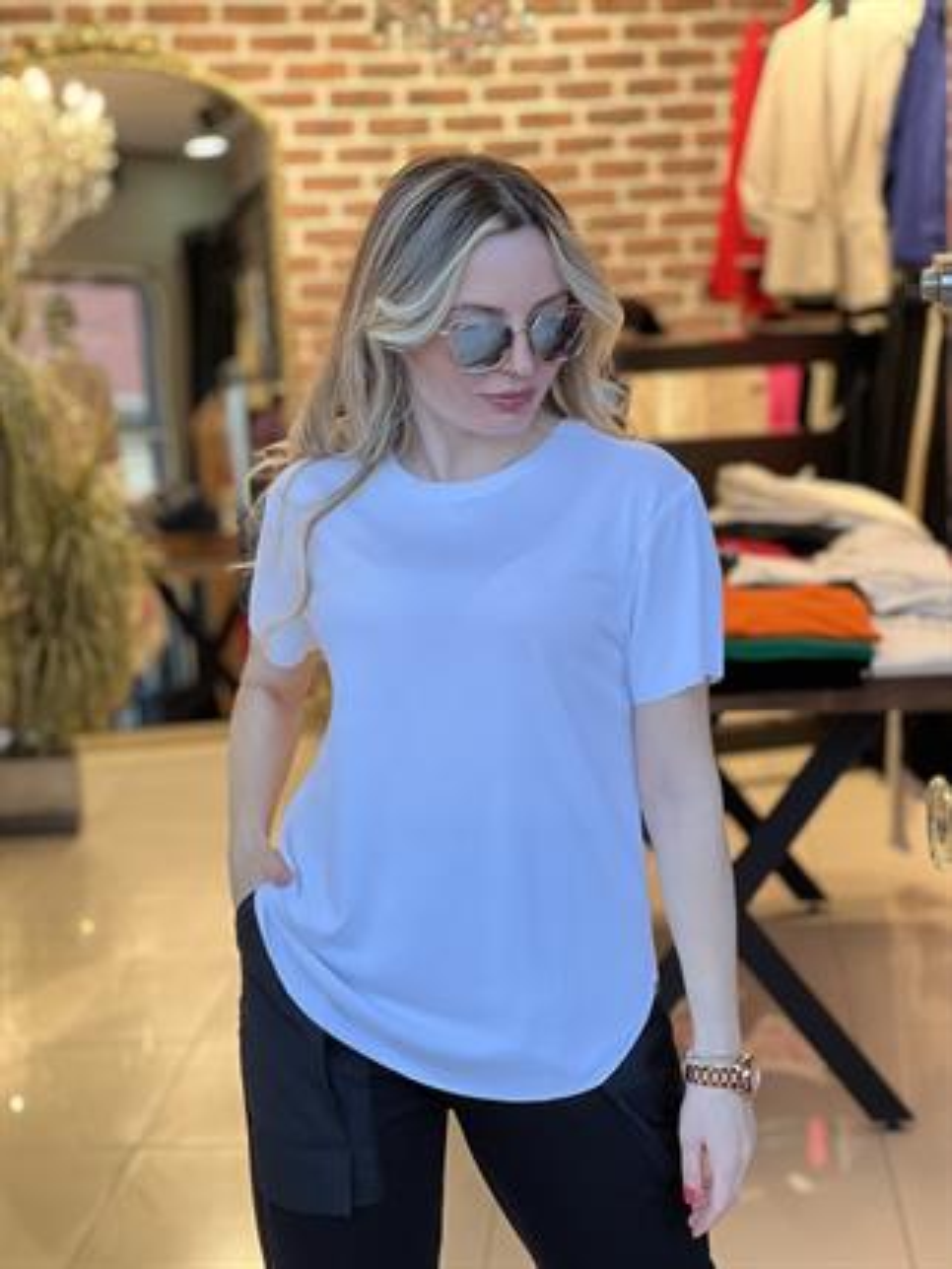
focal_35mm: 77
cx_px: 476
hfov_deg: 19.1
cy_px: 634
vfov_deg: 25.3
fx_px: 2822
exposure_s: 1/100
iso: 160
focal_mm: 9
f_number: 2.8
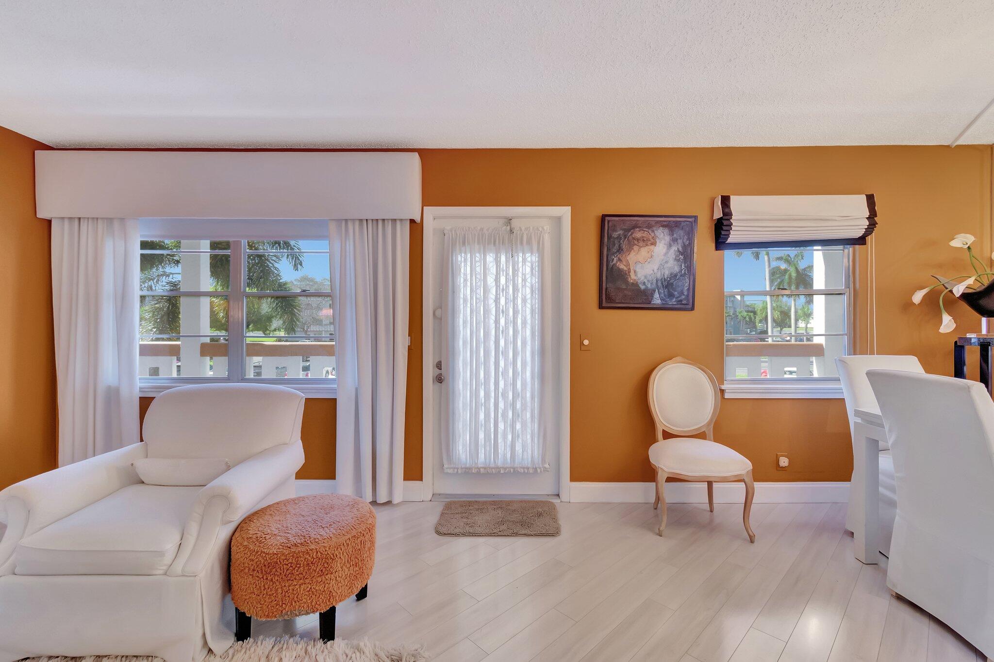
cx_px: 497
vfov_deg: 77.3
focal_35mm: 15
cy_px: 331
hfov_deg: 100.4
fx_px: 414
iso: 1600
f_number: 8
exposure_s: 1/15
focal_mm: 10
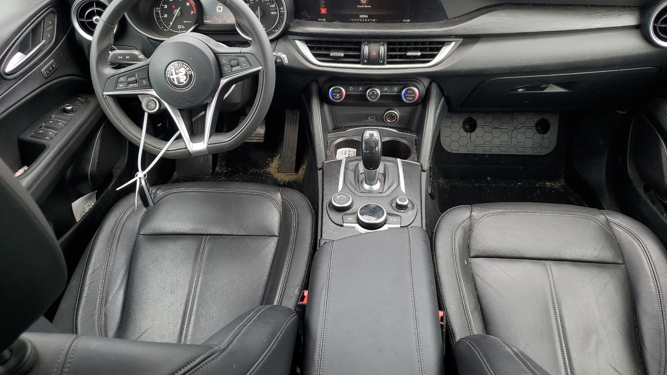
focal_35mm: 29
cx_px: 336
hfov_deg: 66.1
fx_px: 513
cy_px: 169
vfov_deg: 40.1
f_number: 1.5
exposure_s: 1/139
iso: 50
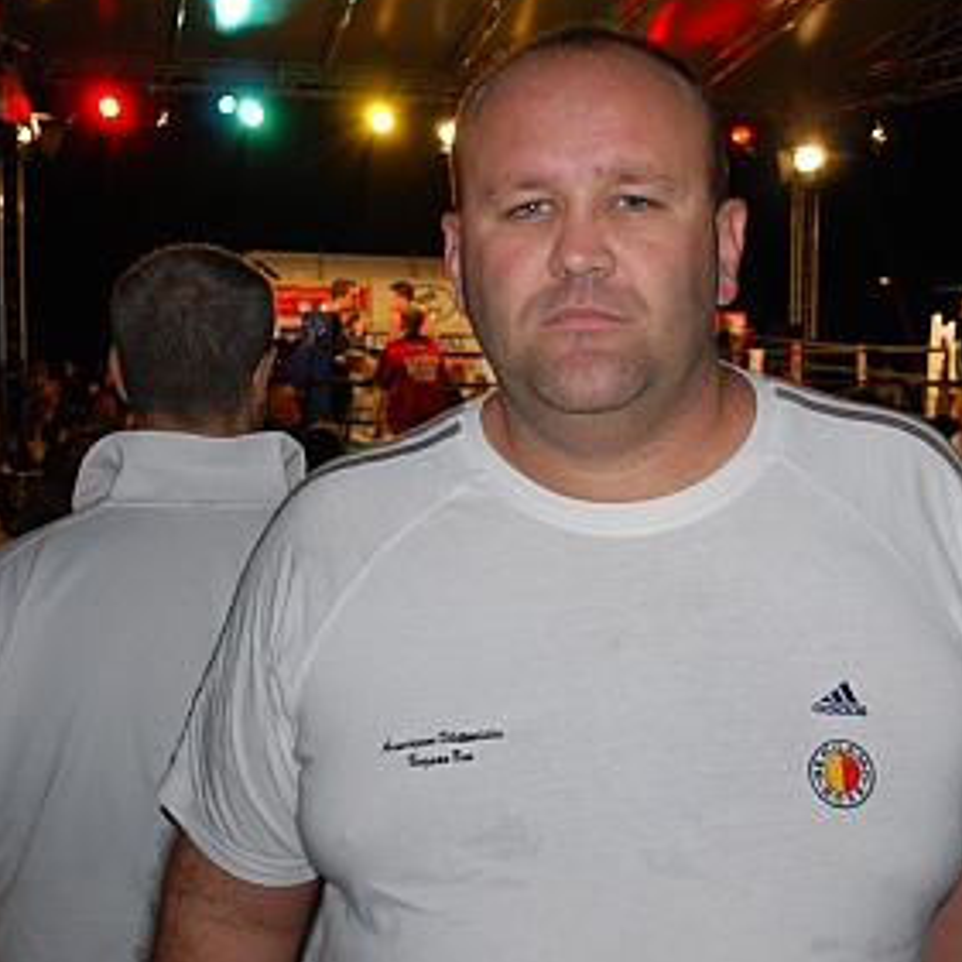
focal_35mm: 50
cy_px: 467
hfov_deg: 33.8
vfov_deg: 34.0
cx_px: 626
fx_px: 1572
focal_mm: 22
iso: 200
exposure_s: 1/60
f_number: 4
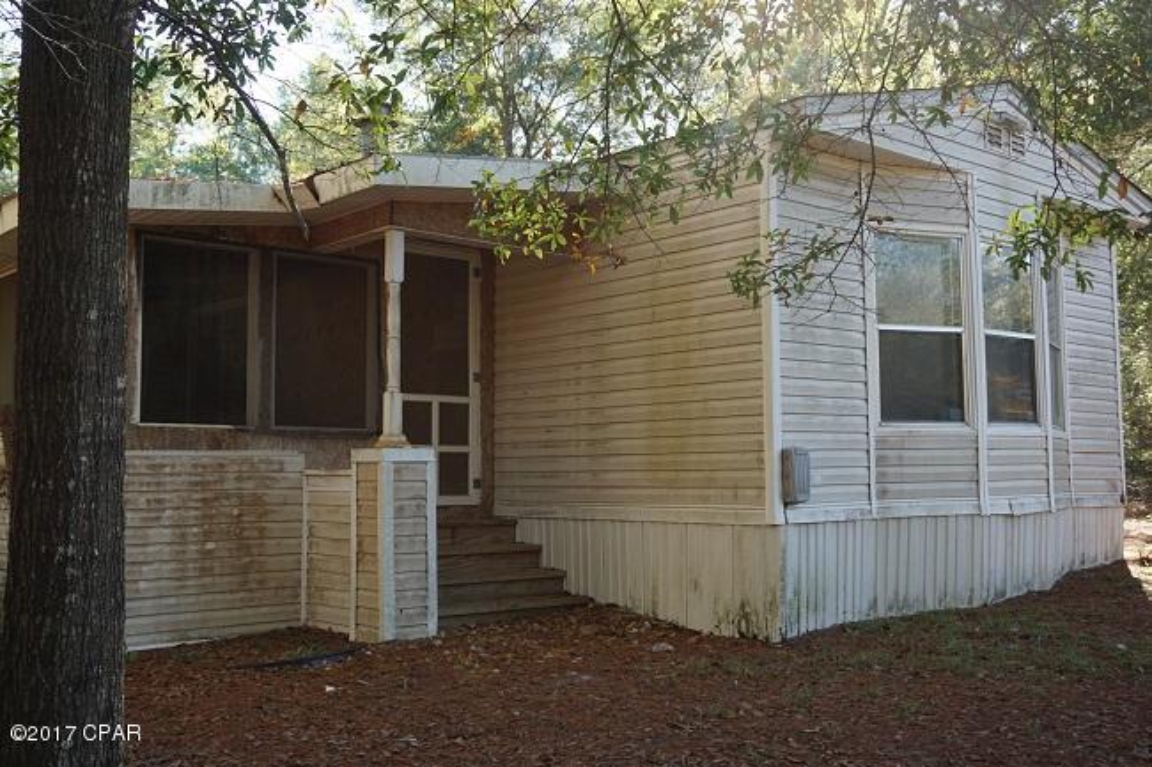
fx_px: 1200
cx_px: 576
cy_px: 384
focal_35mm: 38
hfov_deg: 51.3
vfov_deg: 35.5
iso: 100
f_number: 4.5
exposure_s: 1/60
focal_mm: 25
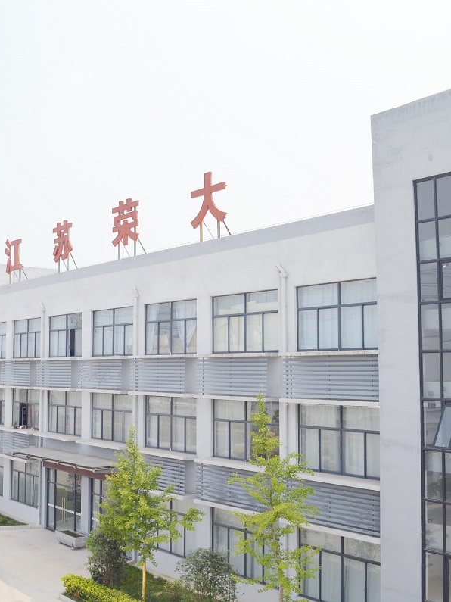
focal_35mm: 59
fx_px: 1020
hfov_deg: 24.7
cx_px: 132
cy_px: 301
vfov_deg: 32.8
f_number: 9
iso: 100
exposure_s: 1/320
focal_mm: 27
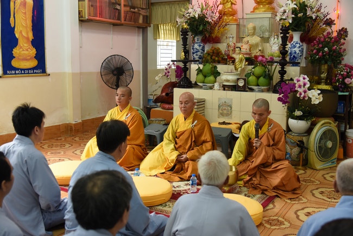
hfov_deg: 50.7
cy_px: 118
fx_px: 373
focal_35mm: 38
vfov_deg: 35.1
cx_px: 176
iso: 1100
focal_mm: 38
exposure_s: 1/60
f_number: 4
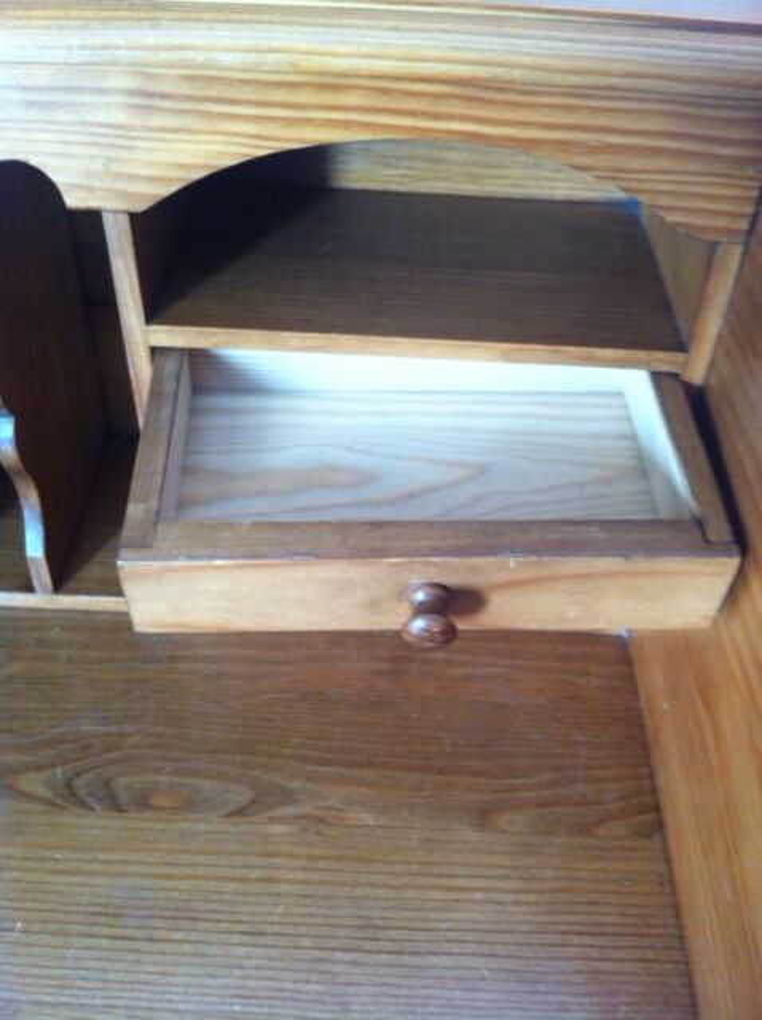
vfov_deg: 52.7
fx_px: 1030
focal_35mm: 35
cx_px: 381
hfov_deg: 40.6
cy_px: 510
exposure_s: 1/15
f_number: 2.8
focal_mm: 3.85
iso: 125
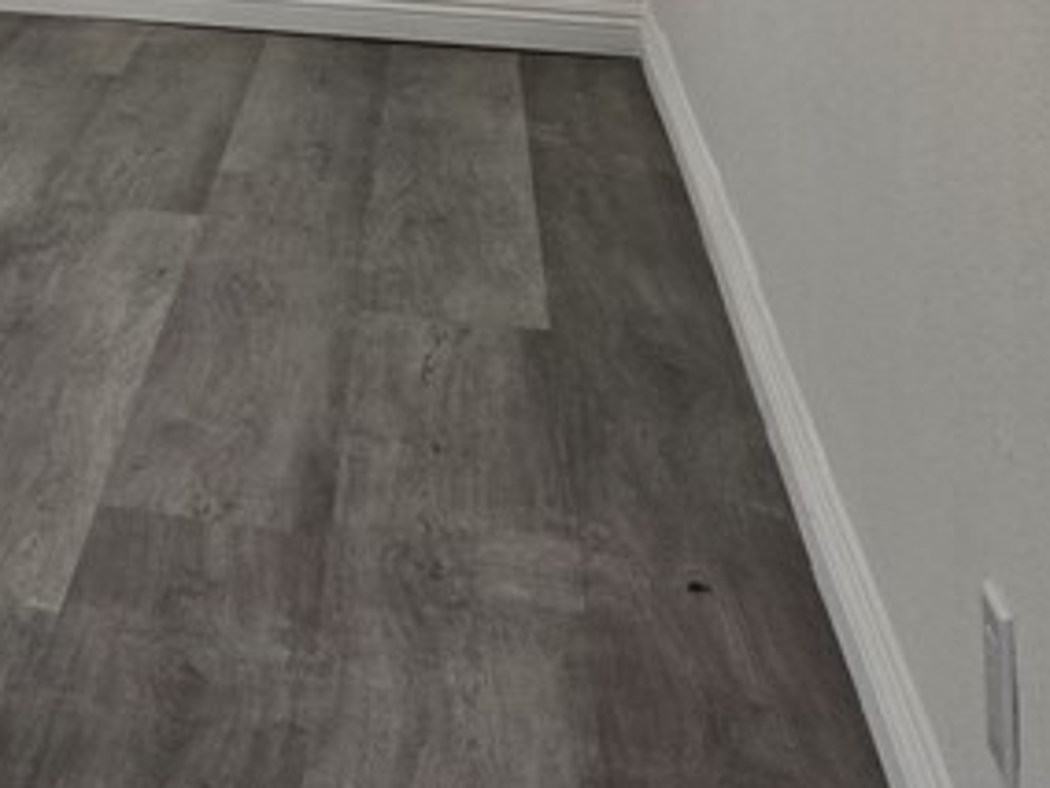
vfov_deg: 15.7
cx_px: -643
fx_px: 2518
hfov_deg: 19.6
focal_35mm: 83
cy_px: -529
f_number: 1.8
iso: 125
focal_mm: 5.4
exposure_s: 1/120
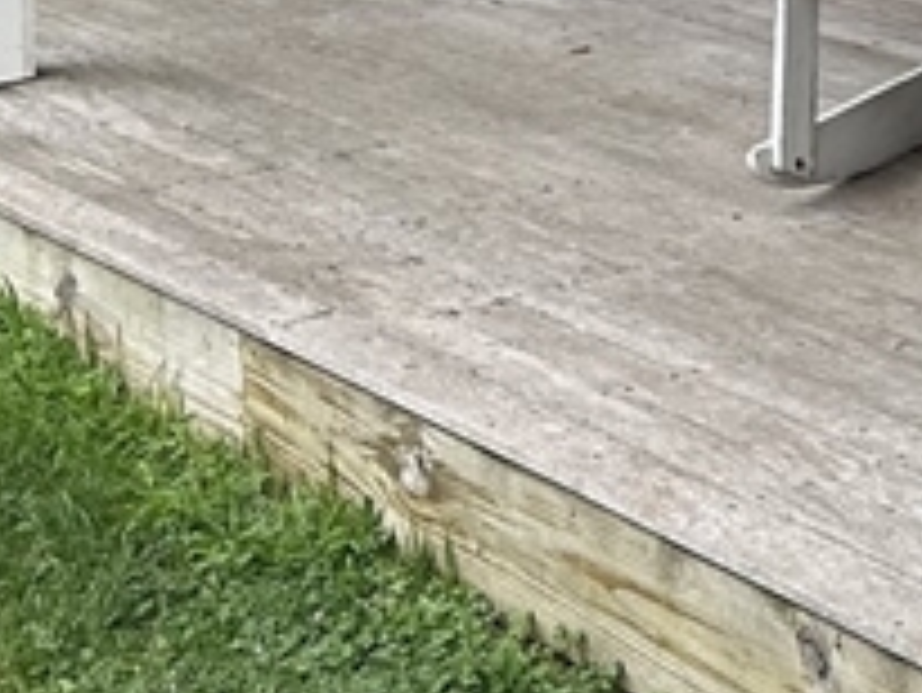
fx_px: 3198
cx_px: 1273
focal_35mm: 120
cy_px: -567
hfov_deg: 15.4
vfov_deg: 11.4
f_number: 1.78
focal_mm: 6.86
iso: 80
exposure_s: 1/694
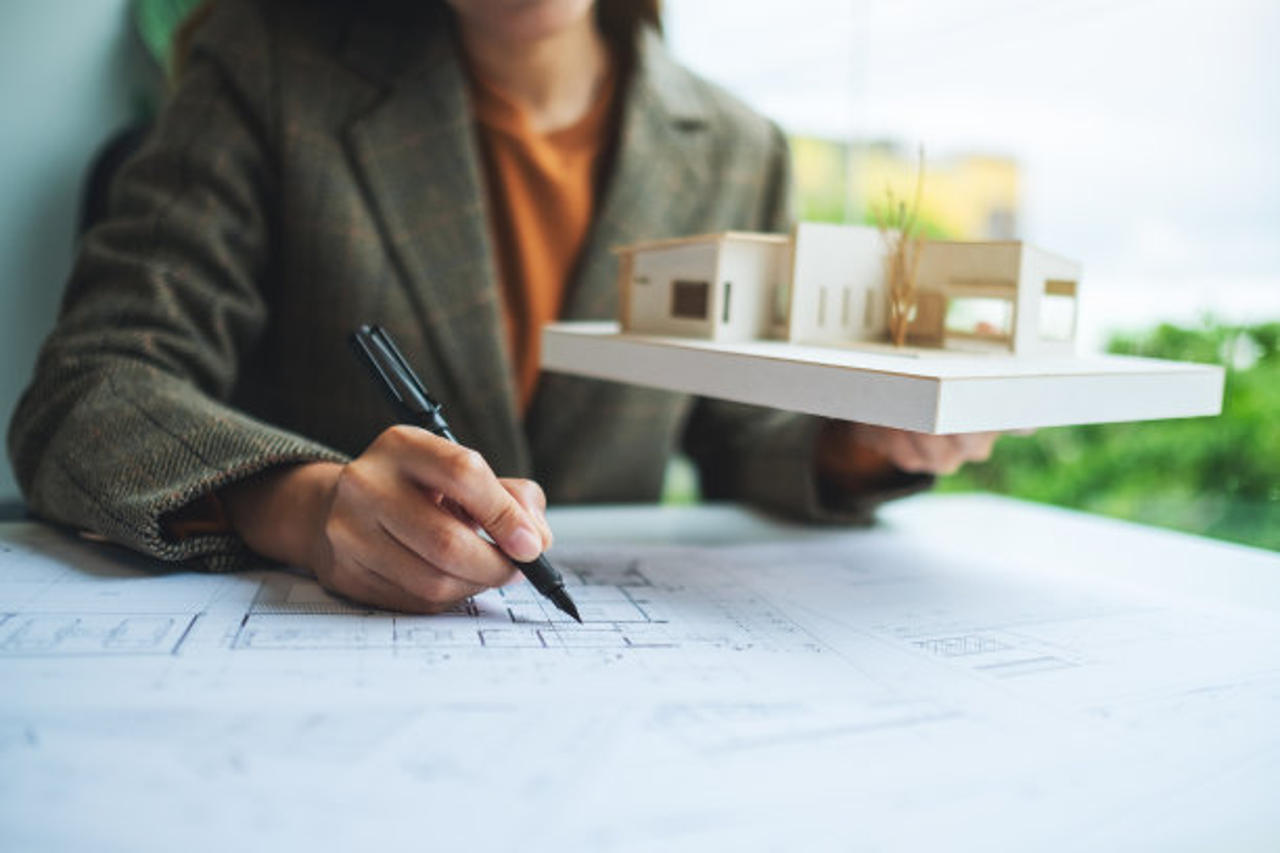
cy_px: 426
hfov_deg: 54.4
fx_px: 1244
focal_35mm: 35
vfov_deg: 37.9
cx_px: 640
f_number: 1.4
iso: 200
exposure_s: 1/1250
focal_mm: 23
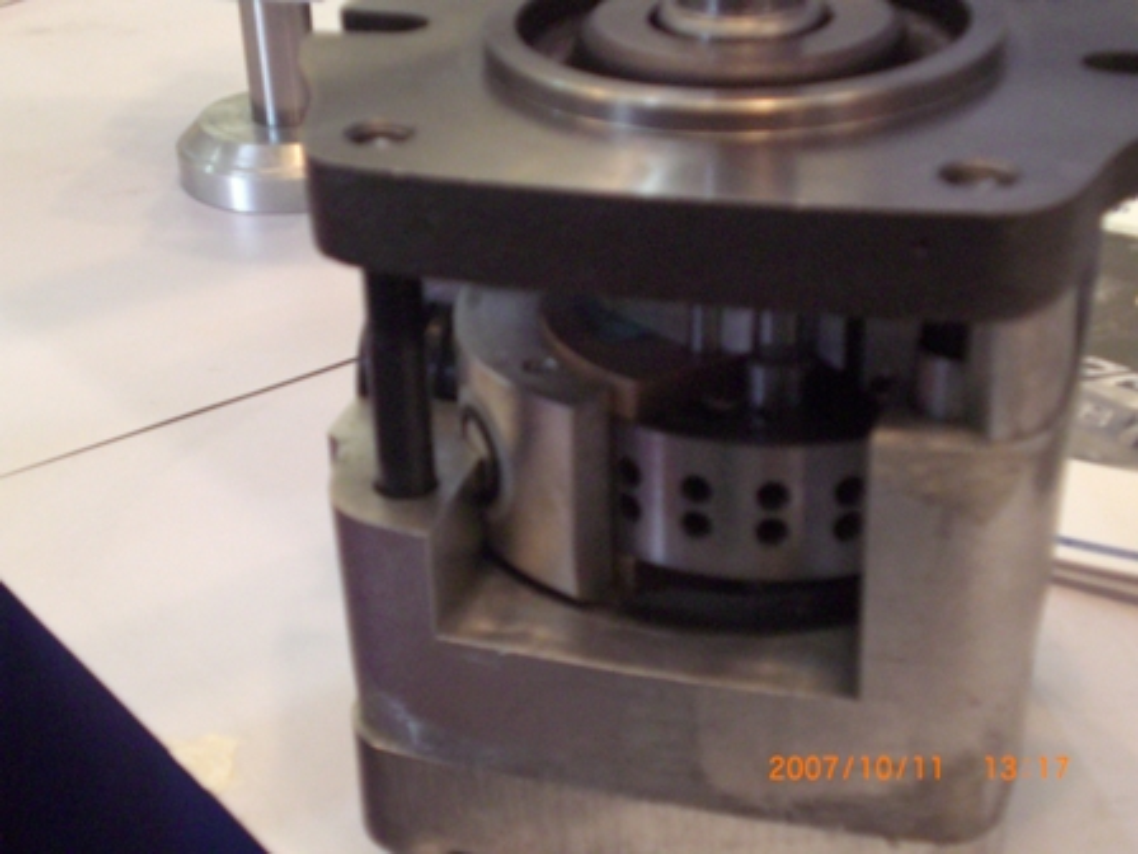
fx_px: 2071
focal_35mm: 63
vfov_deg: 23.3
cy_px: 427
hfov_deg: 30.7
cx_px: 569
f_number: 4
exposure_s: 1/125
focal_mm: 10.4
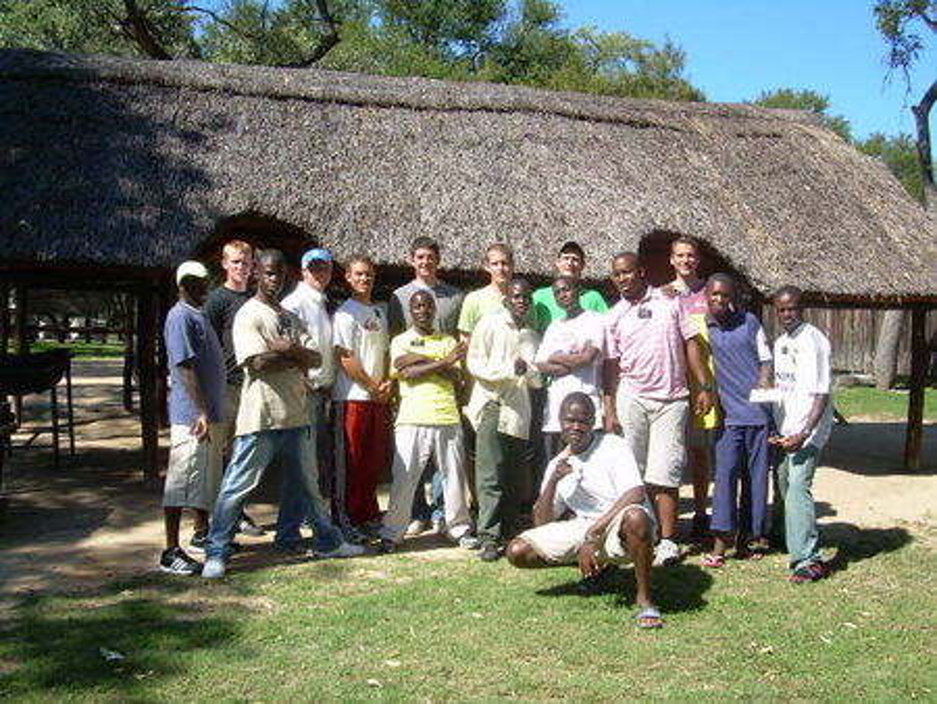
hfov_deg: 49.0
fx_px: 1029
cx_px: 468
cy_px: 352
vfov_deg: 37.8
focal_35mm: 38
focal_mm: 6.3
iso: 50
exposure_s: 1/250
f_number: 4.6
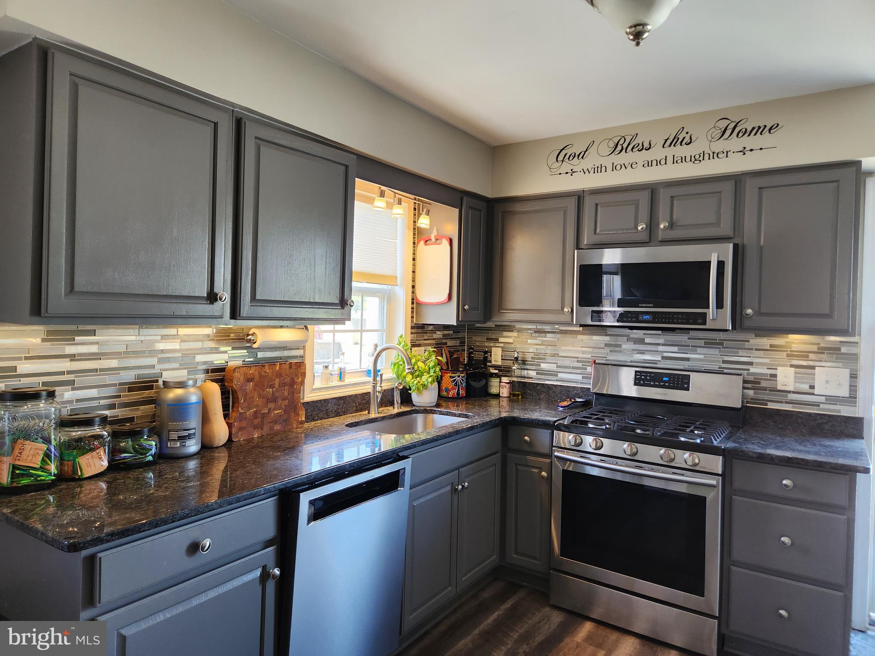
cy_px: 328
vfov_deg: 58.9
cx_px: 438
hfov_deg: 73.9
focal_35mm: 23
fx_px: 581
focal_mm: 5.4
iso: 200
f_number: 1.8
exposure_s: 1/120
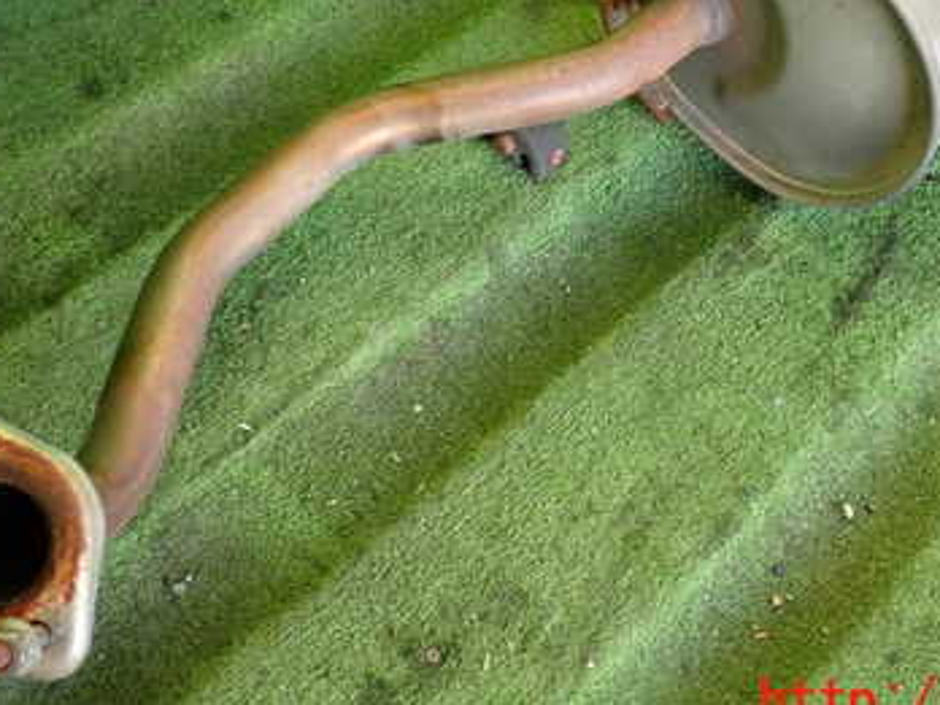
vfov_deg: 23.3
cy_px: 130
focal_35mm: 62
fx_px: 1684
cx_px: 559
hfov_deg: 31.1
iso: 320
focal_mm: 6.37
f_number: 2.5
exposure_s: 1/125
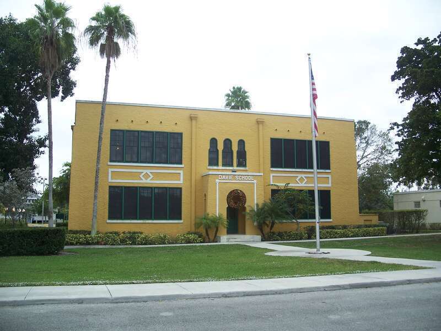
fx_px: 471
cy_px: 166
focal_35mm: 37
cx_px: 220
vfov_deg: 38.7
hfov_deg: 50.1
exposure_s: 1/160
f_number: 2.8
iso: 64
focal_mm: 7.8
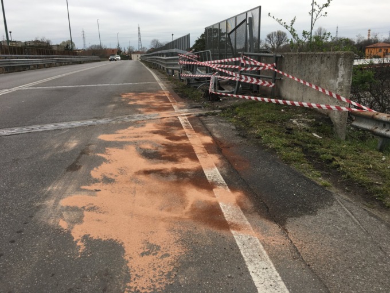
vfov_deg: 48.2
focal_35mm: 29
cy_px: 146
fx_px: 327
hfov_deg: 61.7
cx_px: 195
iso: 25
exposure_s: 1/146
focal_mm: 4.15
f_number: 2.2
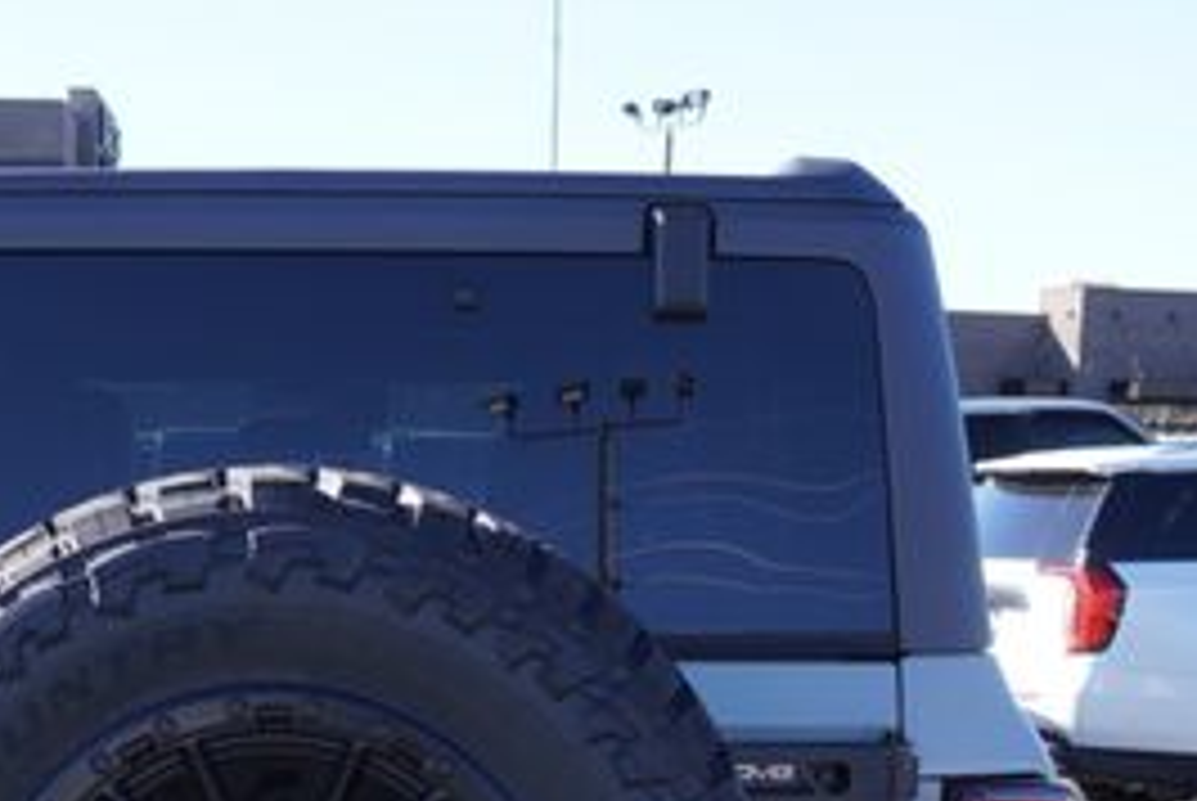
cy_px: 945
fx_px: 3002
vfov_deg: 14.7
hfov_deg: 22.3
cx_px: 274
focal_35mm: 90
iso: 100
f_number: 6.3
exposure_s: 1/100
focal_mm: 25
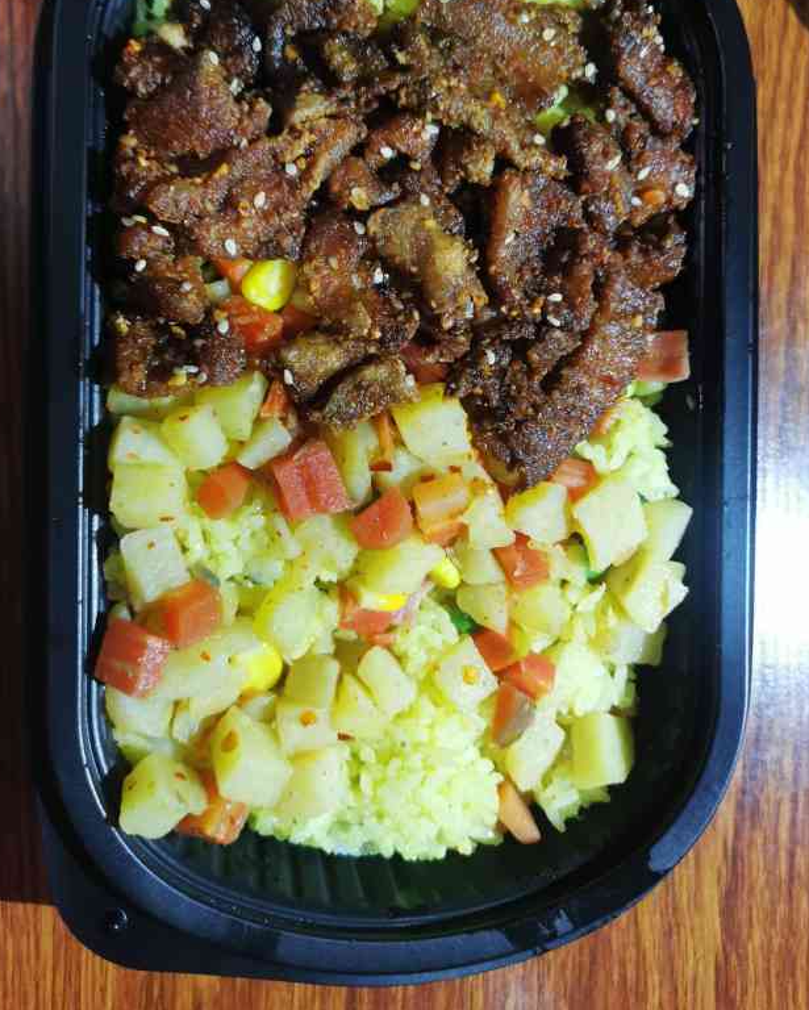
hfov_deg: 45.8
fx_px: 957
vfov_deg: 55.2
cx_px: 376
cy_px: 406
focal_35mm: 32
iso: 320
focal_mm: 5.58
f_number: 1.8
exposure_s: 1/33.3
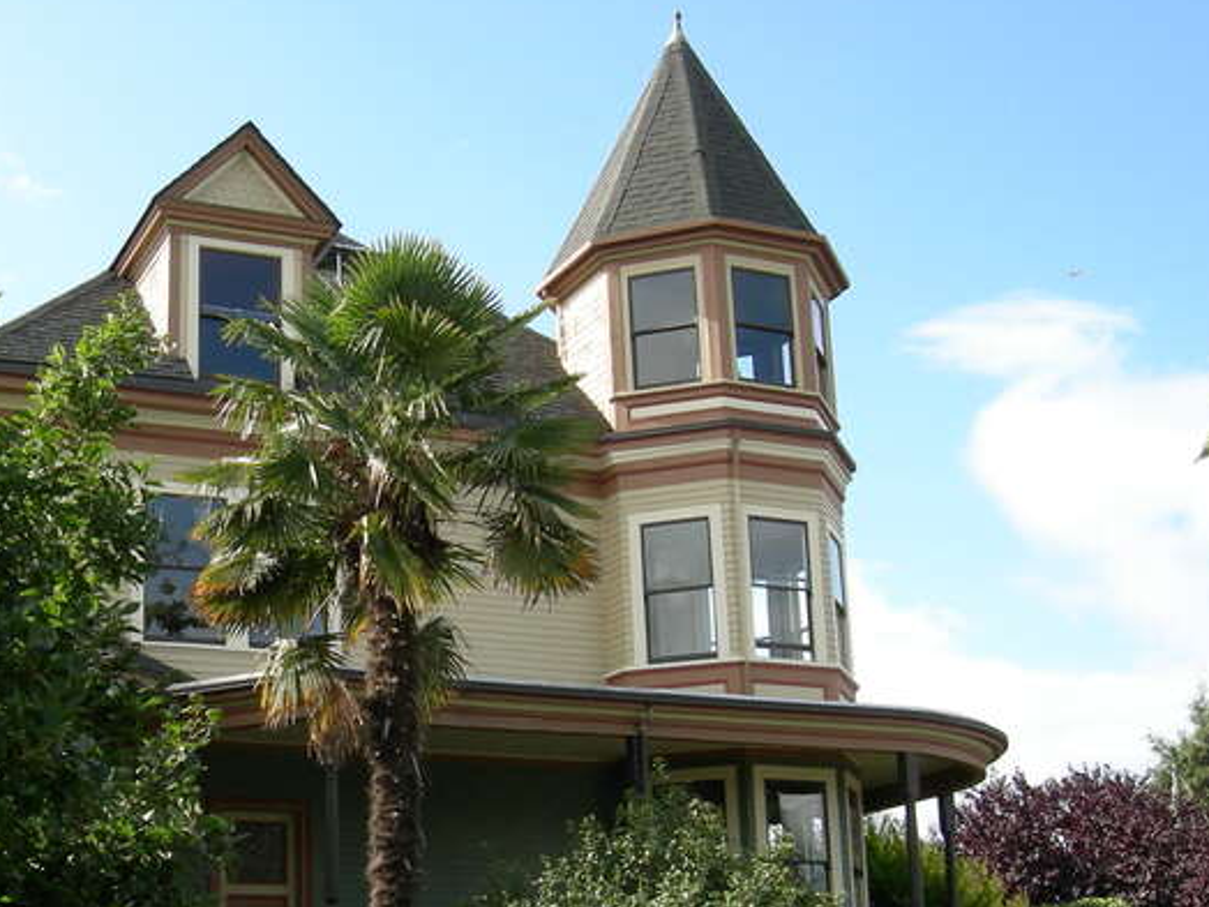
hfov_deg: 34.4
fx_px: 1921
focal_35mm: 55
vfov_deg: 26.4
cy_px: 605
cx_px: 358
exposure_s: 1/168
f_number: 5.4
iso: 64
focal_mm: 7.5
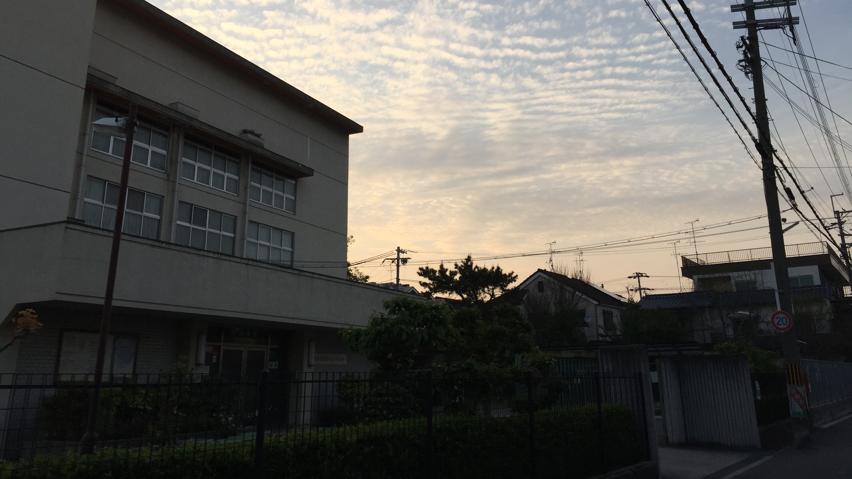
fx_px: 723
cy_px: 157
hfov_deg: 61.0
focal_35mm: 32
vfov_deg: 36.3
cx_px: 431
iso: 32
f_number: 2.2
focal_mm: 4.15
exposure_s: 1/542
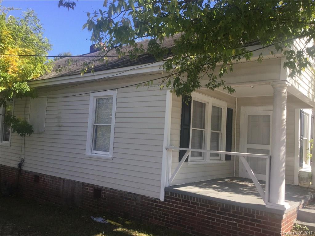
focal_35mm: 31
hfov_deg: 58.4
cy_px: 118
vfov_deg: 45.4
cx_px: 158
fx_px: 282
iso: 25
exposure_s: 1/433
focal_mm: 3.3
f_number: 2.4
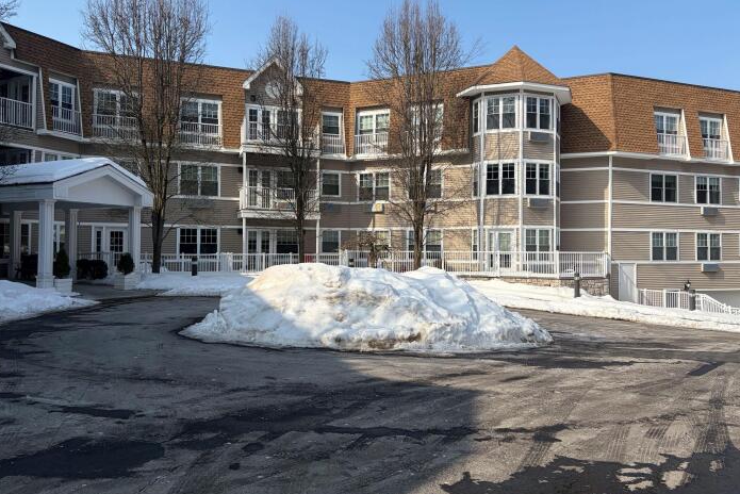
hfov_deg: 65.4
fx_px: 576
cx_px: 376
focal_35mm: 28
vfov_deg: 46.4
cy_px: 235
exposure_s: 1/6329
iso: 64
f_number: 1.6
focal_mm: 5.96
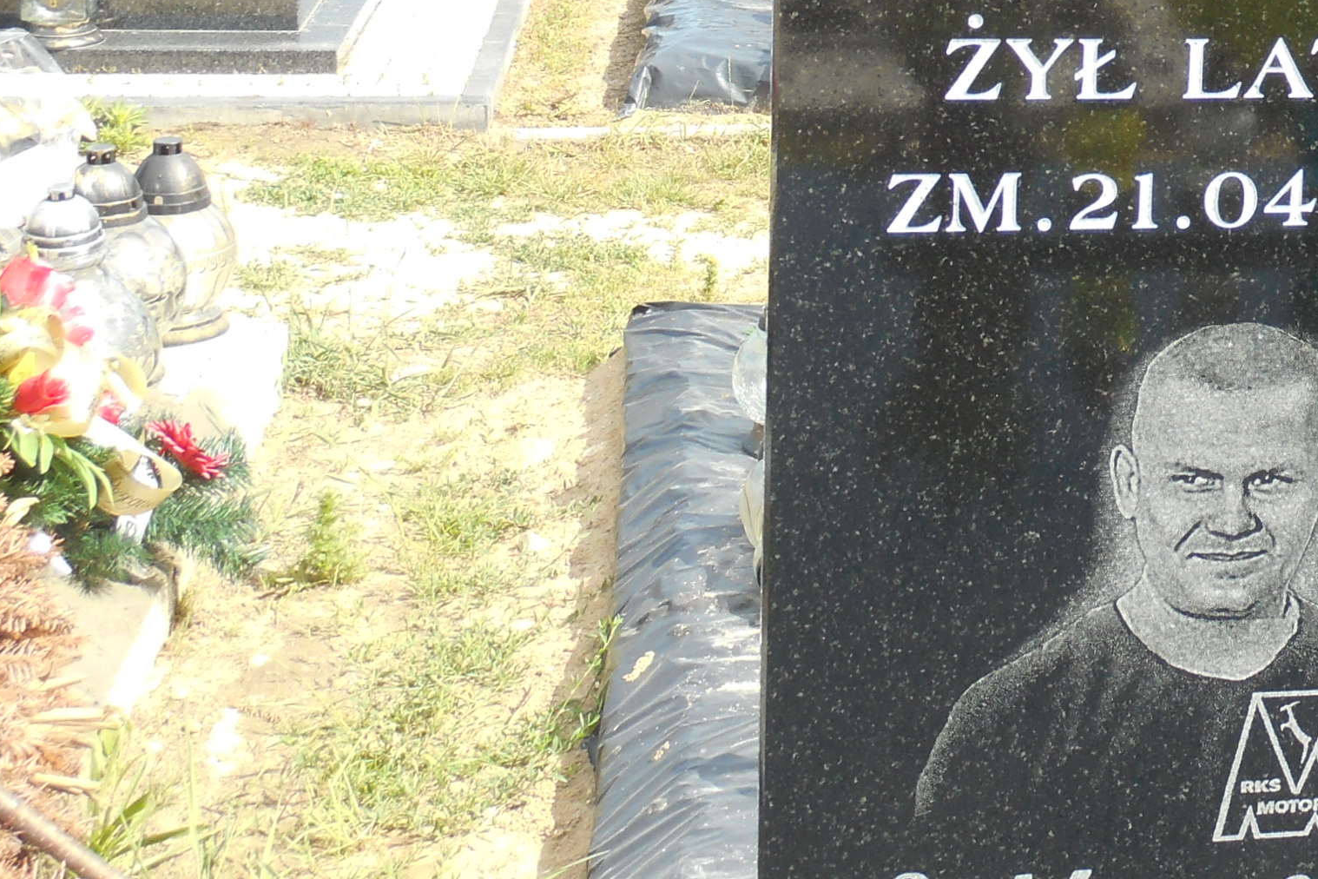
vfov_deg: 17.6
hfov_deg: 25.3
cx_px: 1406
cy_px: -87
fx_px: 2746
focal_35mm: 75
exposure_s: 1/160
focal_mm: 5.4
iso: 80
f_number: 3.7
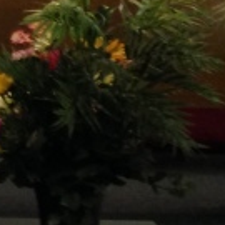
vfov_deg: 7.3
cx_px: -395
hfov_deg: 7.2
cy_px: -357
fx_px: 1633
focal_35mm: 222
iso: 125
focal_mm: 4.12
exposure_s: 1/20
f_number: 2.4
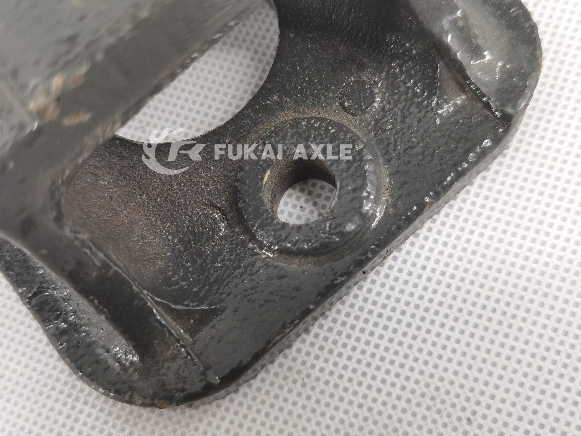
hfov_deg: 45.8
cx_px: 290
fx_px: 688
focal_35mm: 41
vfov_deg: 35.1
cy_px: 218
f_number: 1.9
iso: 64
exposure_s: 1/100
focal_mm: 6.71
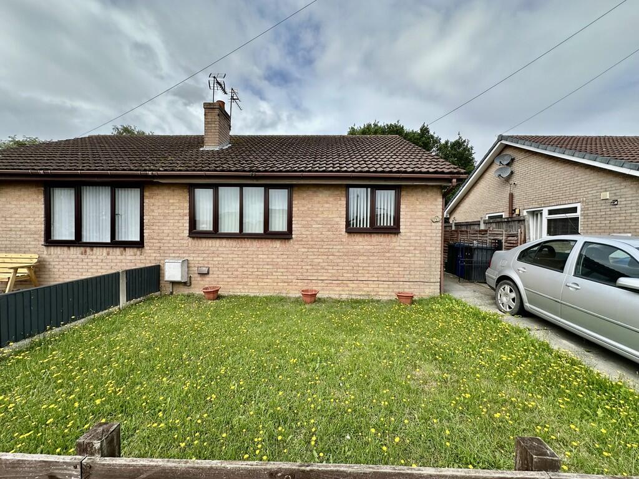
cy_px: 240
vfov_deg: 85.7
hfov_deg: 102.1
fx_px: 258
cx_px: 320
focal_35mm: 14
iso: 40
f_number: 2.2
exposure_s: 1/1052
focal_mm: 2.22
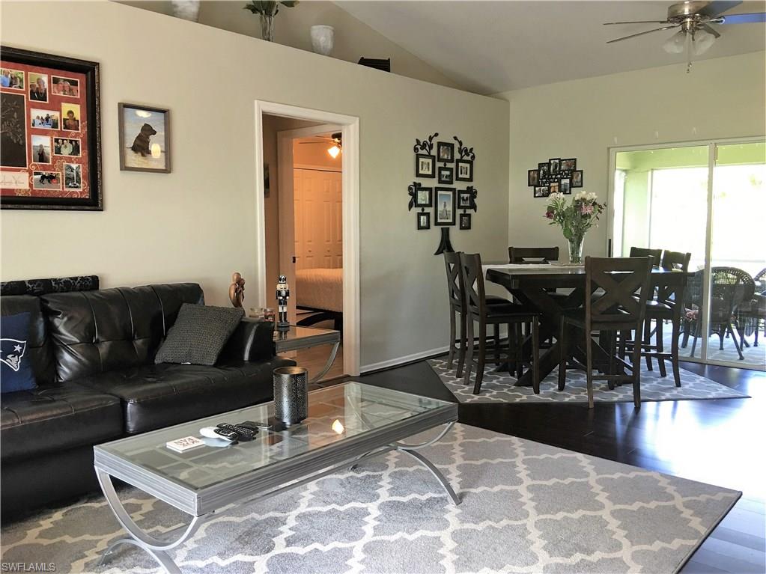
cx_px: 383
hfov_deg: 61.7
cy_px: 287
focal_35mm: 29
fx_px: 642
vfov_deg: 48.2
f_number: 2.2
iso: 40
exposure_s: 1/15
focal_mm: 4.15
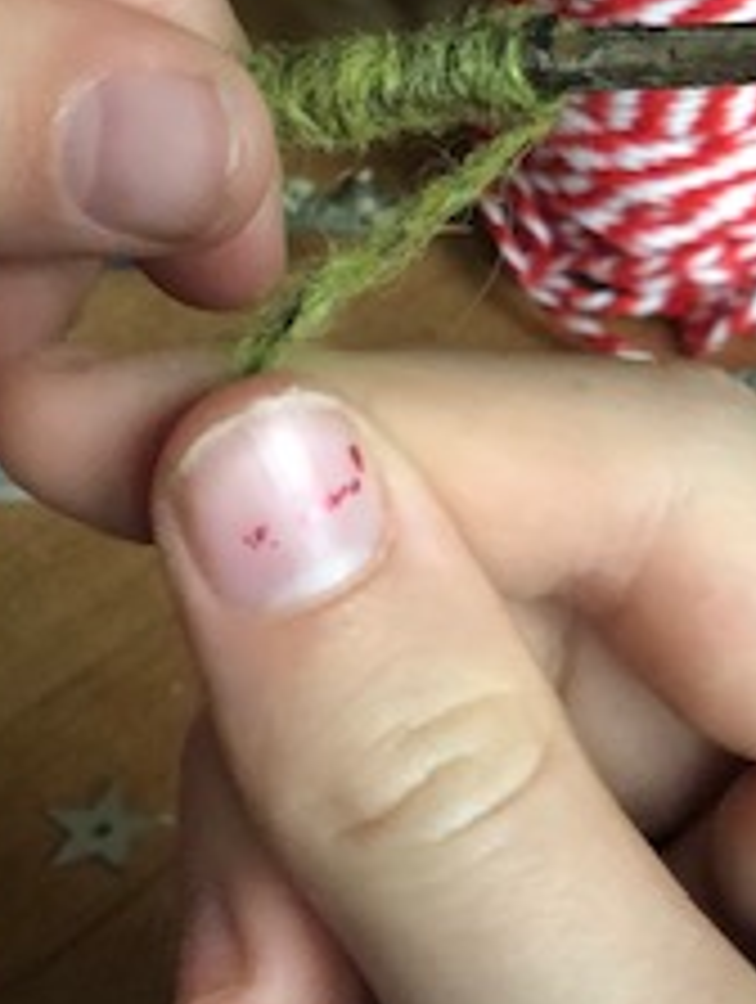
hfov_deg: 10.0
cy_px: 342
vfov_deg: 13.2
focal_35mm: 149
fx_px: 4326
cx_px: 292
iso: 125
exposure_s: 1/24
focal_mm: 6
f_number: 2.4
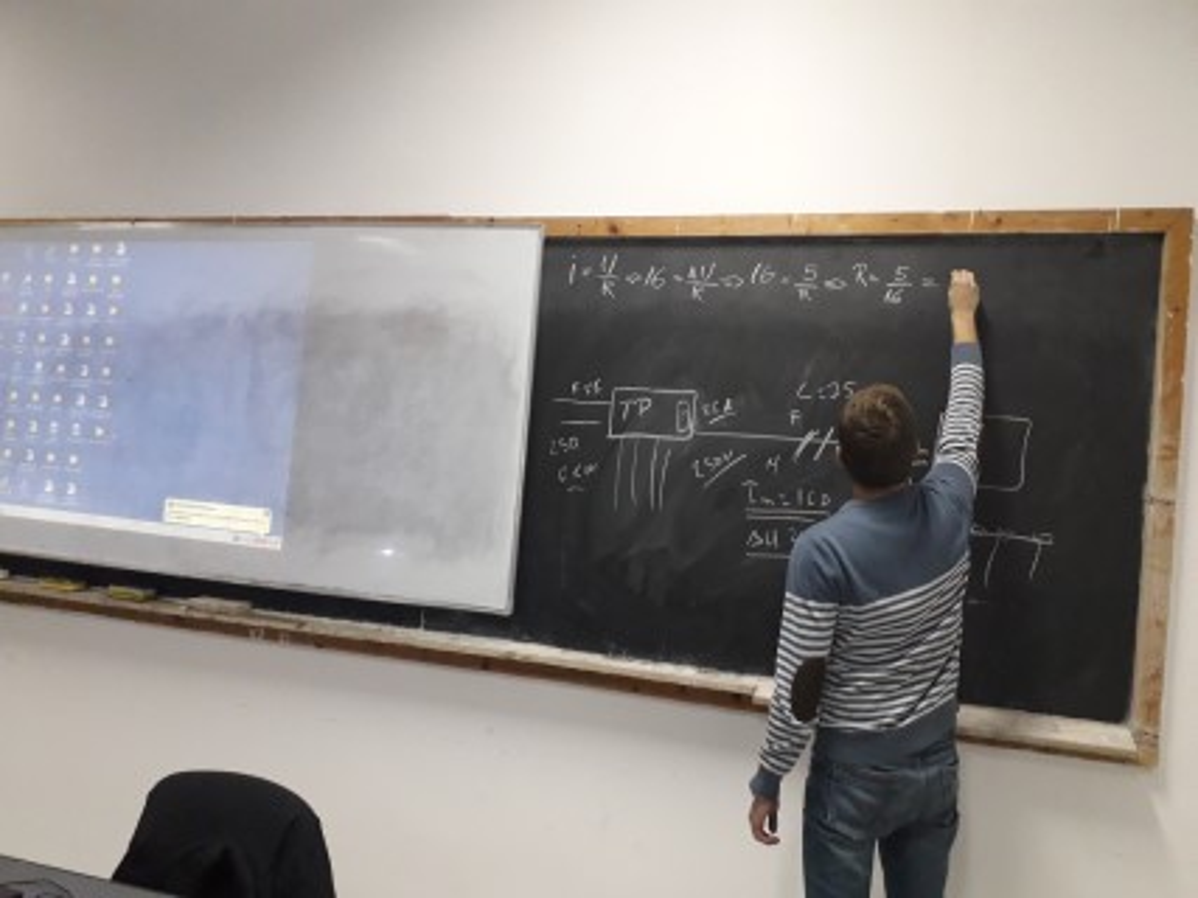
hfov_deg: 65.3
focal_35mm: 27
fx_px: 934
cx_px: 599
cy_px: 449
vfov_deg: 51.3
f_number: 1.9
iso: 250
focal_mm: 3.6
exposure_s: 1/25
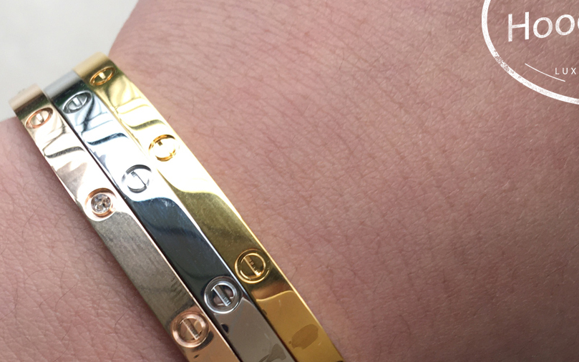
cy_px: 269
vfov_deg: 22.6
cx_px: 291
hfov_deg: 35.7
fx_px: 900
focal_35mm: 57
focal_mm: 4.15
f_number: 2.2
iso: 32
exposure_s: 1/100
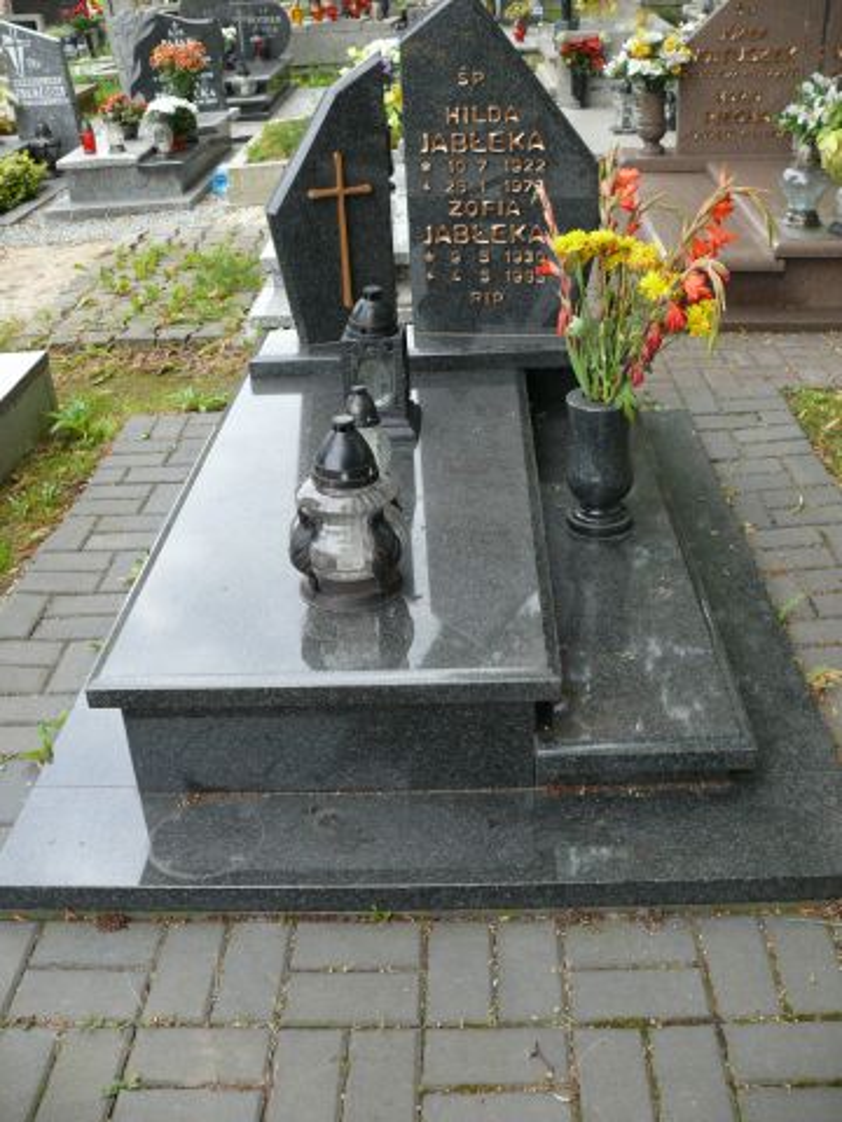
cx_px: 421
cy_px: 561
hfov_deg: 40.7
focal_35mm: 35
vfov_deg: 52.6
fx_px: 1135
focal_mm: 7.4
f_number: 2.8
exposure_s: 1/125
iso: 100
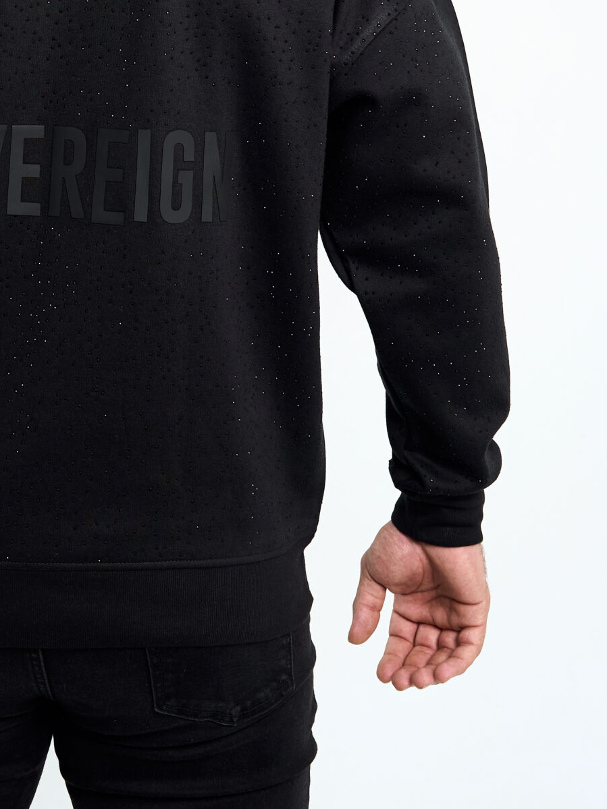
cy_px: 130
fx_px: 1824
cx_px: 52
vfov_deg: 24.5
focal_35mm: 78
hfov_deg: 18.6
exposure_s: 1/125
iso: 500
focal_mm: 38
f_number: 8
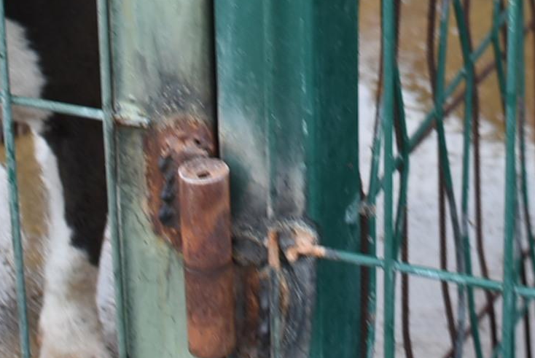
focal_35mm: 110
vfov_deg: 11.8
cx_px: 440
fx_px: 1636
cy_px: -212
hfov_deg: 18.4
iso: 110
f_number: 3.5
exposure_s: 1/30
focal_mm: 18
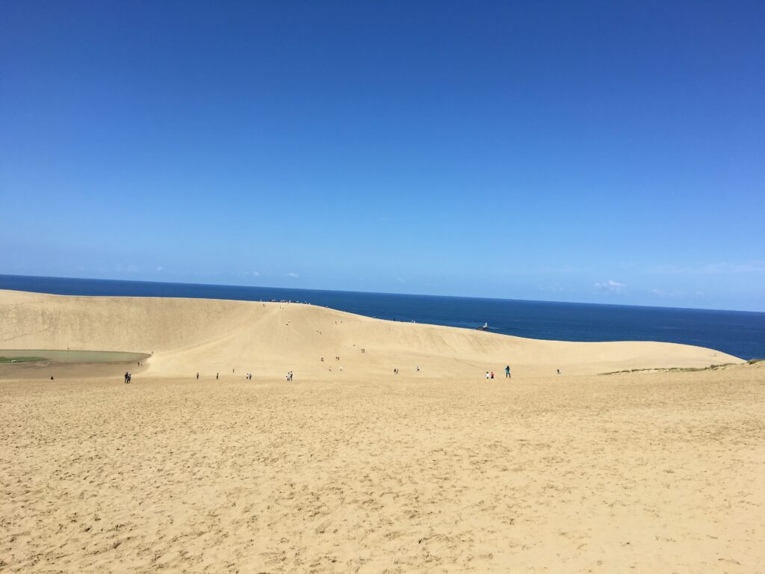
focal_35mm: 29
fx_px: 641
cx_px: 382
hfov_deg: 61.7
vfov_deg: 48.2
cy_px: 287
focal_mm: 4.15
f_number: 2.2
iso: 25
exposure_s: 1/2564
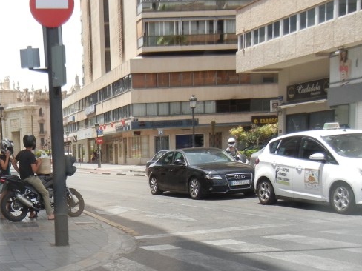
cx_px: 39
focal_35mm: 63
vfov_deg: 22.6
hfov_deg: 29.5
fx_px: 659
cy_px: 254
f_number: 3.5
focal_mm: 5.4
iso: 160
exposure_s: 1/602
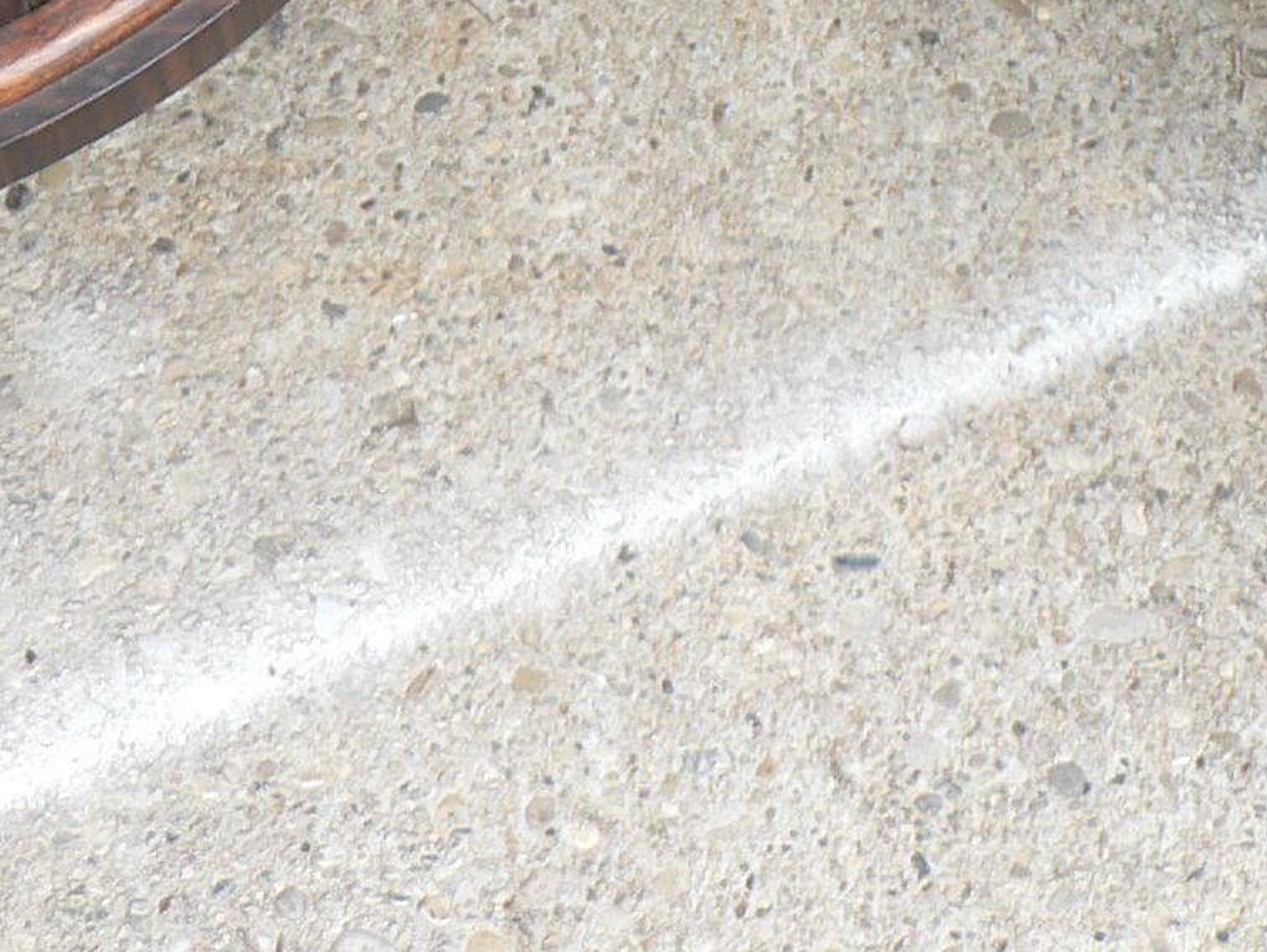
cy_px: -576
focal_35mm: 122
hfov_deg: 16.1
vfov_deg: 11.5
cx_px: 792
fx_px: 4468
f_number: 2.8
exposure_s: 1/100
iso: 80
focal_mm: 6
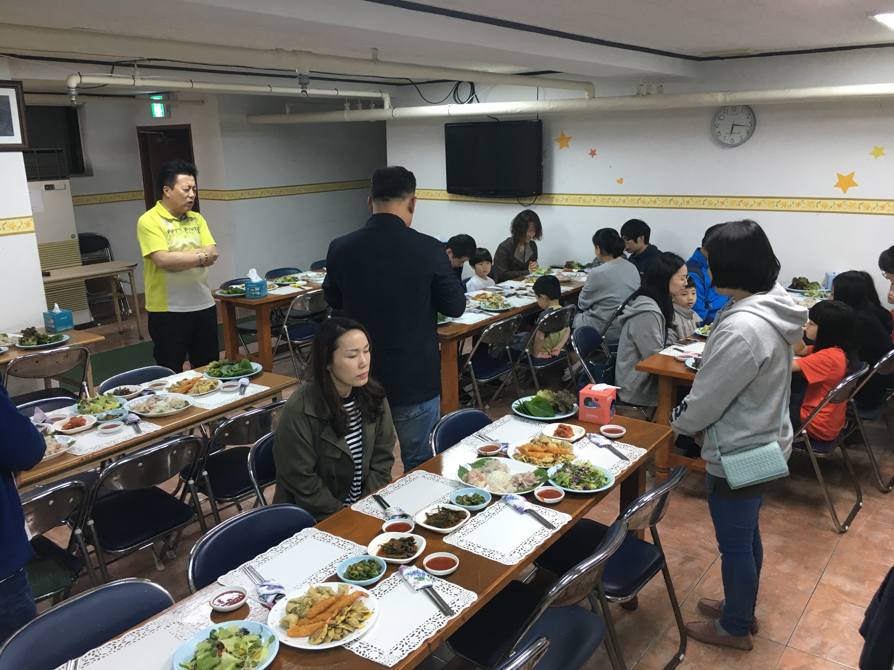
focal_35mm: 29
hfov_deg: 61.7
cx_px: 447
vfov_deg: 48.2
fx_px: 749
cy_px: 335
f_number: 2.2
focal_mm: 4.15
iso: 64
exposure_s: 1/30
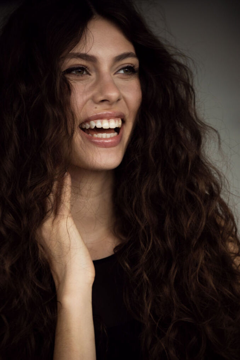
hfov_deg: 12.5
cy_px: 180
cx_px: 120
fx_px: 1099
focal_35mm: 110
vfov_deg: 18.6
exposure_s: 1/160
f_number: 4
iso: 400
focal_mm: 110
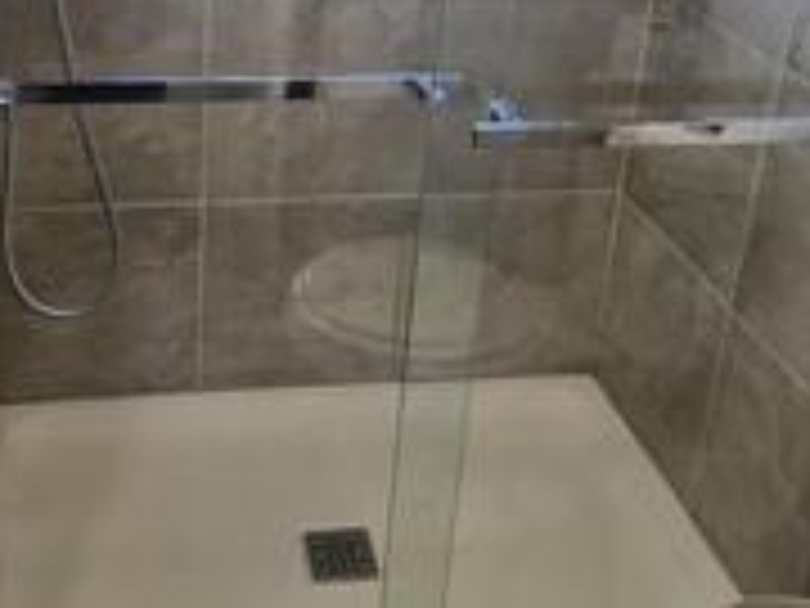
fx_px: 1193
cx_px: 274
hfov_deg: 37.1
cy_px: 113
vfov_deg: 27.9
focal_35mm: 51
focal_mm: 5.4
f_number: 1.8
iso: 100
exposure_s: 1/120
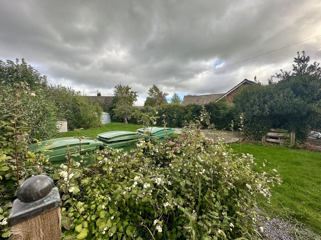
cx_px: 160
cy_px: 120
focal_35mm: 14
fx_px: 130
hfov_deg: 102.1
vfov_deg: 85.7
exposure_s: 1/454
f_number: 2.2
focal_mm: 2.22
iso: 40
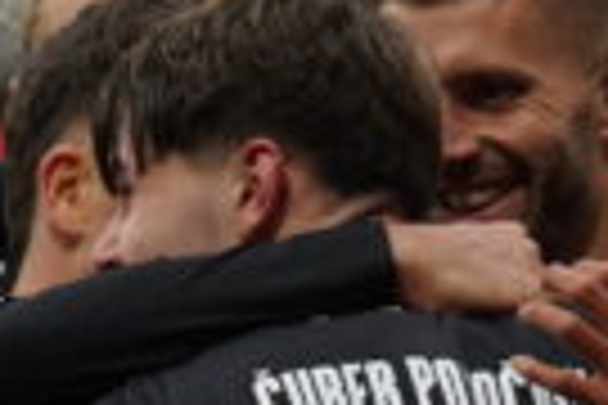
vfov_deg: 2.3
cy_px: 243
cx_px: 5
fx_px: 9913
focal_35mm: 587
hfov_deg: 3.5
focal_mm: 103
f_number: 5.6
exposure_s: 1/1000
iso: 2000
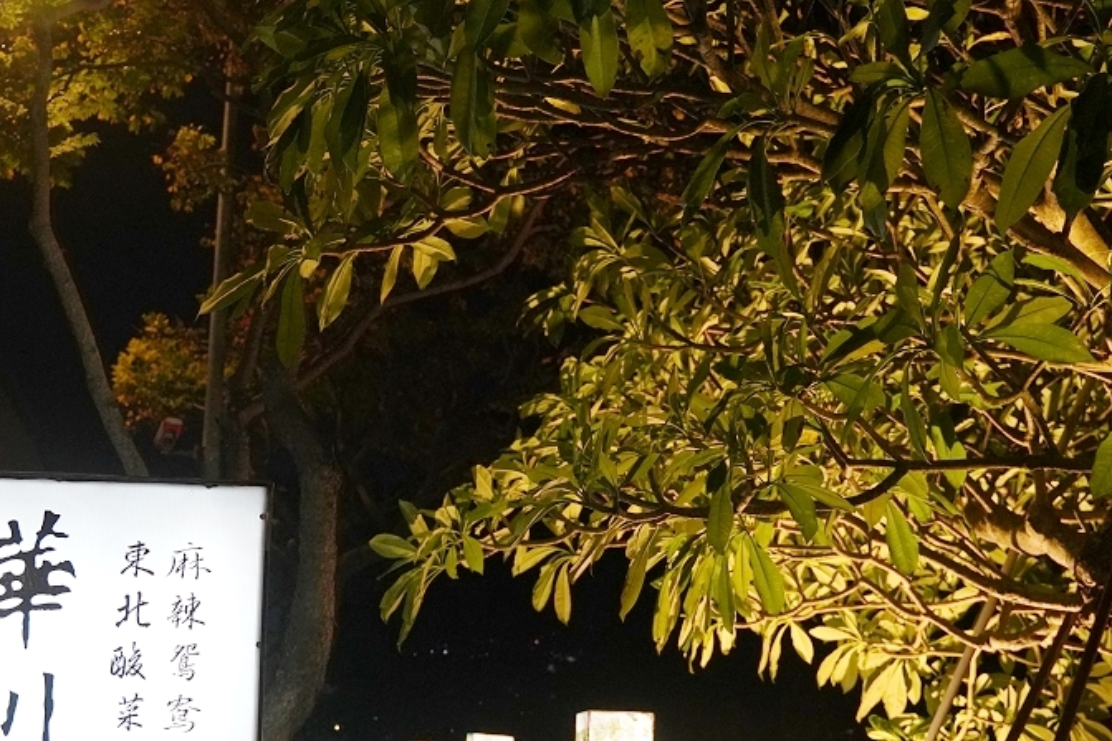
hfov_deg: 39.6
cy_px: 581
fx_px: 1544
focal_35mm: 50
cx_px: 516
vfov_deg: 26.5
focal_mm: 28
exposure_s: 1/160
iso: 4000
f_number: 2.8
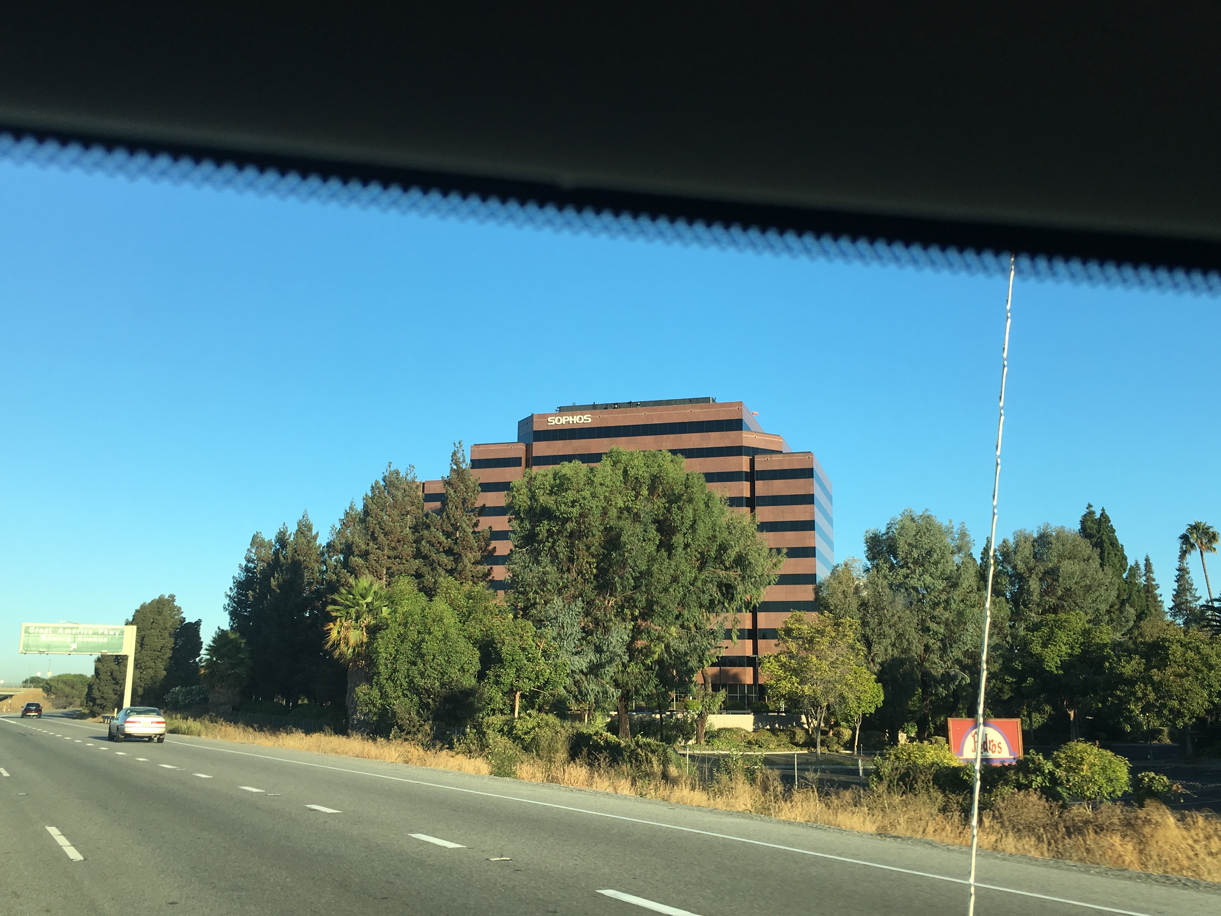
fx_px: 1164
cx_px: 619
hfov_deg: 55.4
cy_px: 475
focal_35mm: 33
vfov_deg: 42.9
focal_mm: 4.15
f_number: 2.2
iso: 25
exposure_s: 1/630
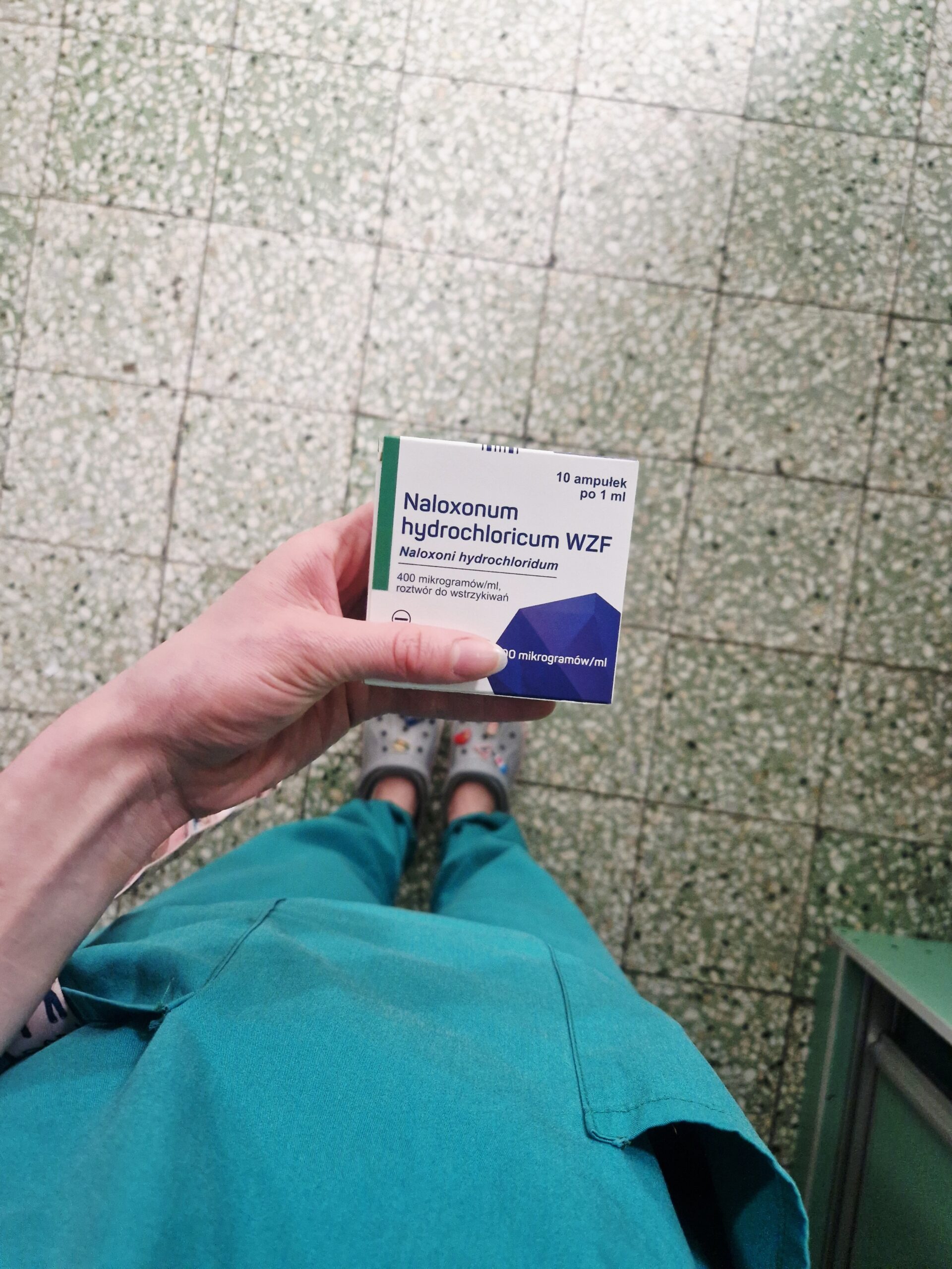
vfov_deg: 73.9
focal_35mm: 23
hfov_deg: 58.9
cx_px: 476
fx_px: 843
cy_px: 634
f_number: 1.8
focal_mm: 5.4
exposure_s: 1/50
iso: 640
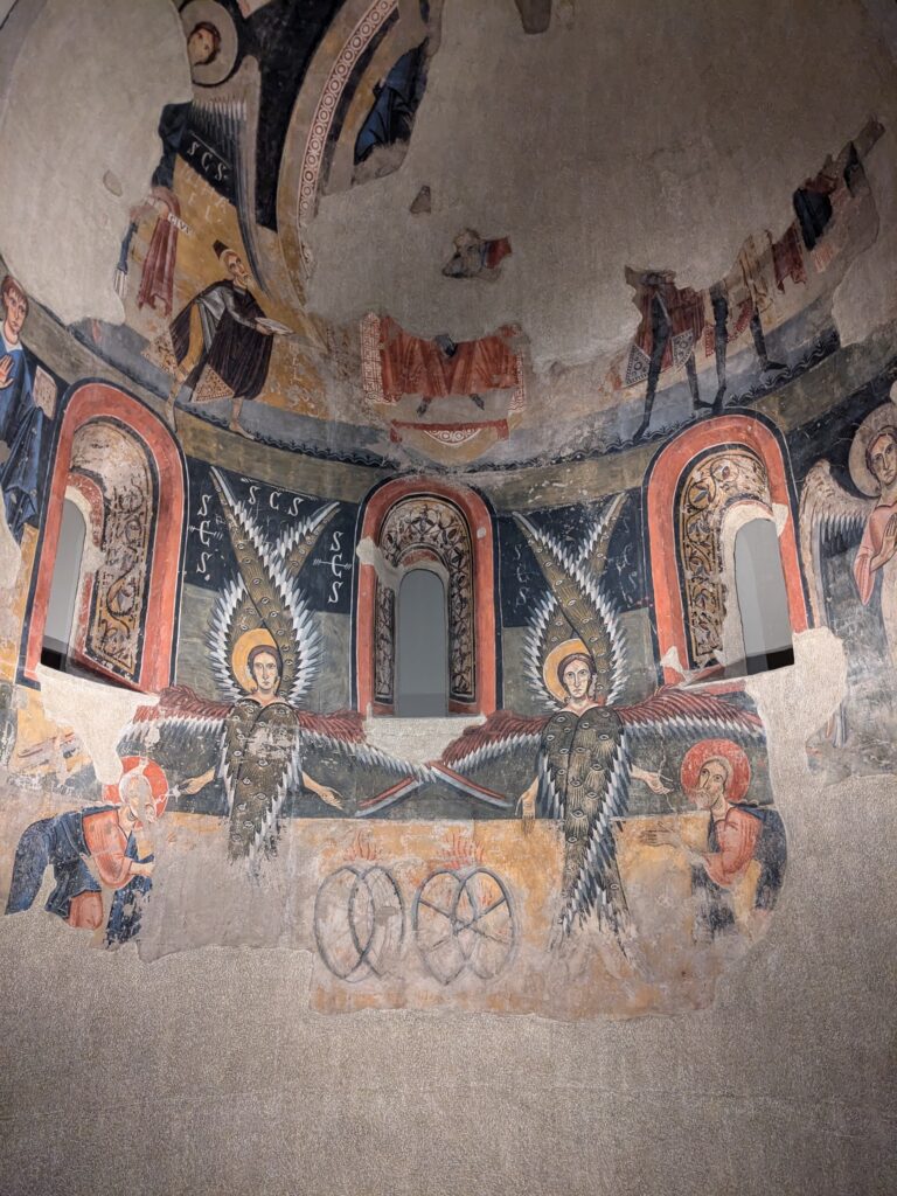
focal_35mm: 27
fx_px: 933
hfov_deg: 51.4
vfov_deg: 65.3
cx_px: 448
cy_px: 598
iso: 608
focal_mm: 4.38
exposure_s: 1/50
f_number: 1.73
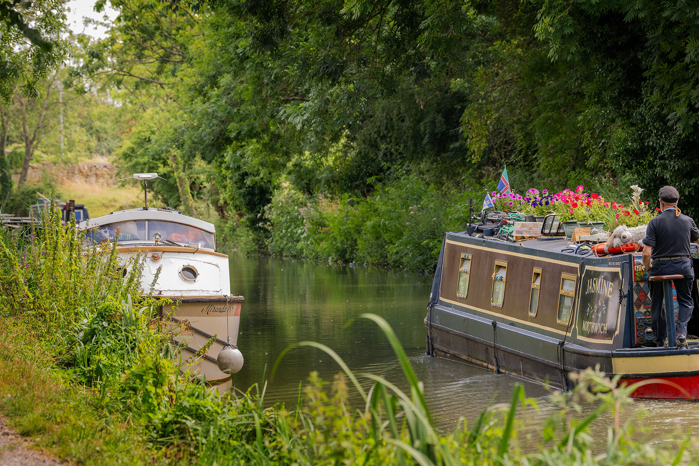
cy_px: 202
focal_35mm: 172
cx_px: 376
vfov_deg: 8.0
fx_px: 3340
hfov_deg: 11.9
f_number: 5
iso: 400
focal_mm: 135
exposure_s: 1/250
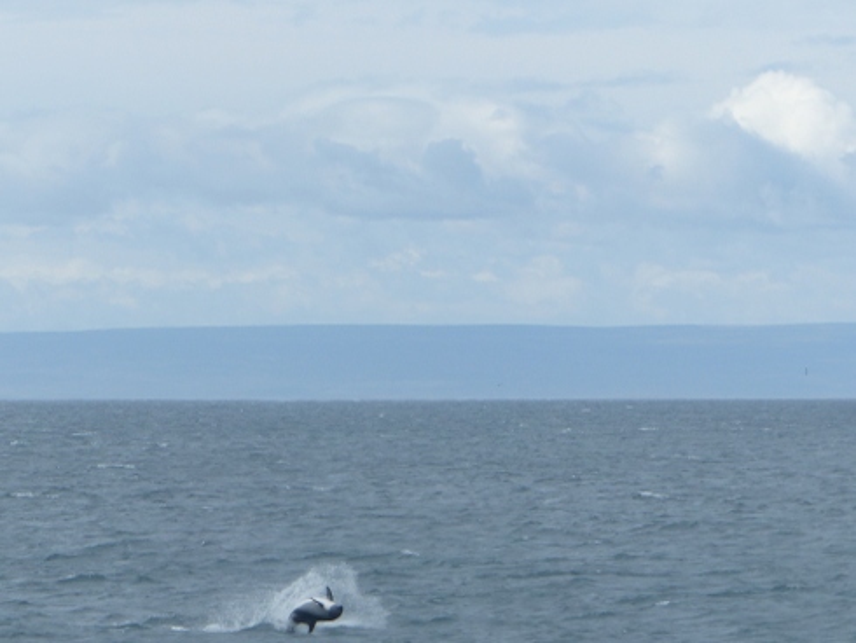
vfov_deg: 5.3
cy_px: 322
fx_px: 6903
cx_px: 428
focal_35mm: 279
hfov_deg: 7.1
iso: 100
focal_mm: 50.2
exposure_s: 1/800
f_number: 4
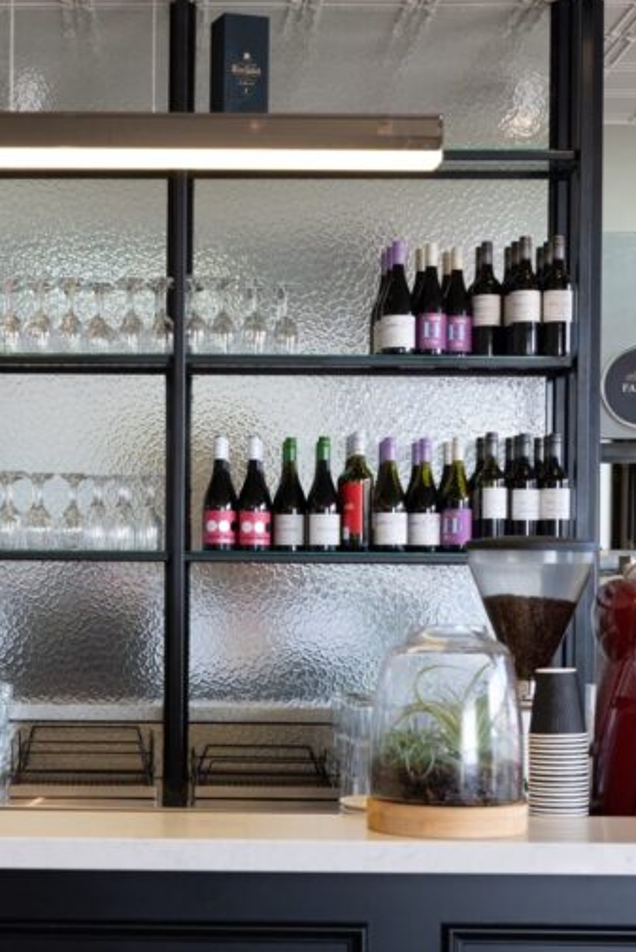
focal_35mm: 71
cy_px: 611
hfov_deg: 19.0
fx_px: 1880
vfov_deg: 28.3
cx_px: 101
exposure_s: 1/15
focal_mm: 35
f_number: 5.6
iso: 100
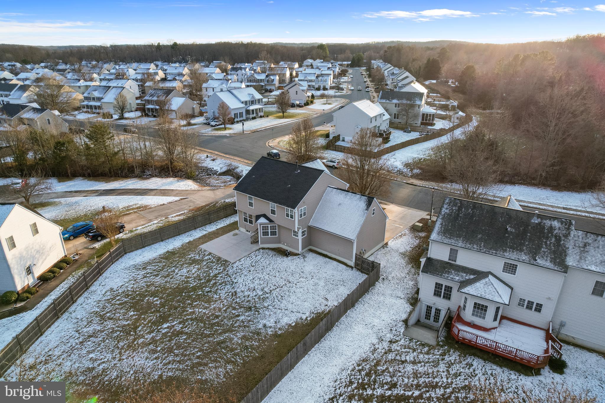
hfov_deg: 78.6
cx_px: 302
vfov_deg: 57.2
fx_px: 370
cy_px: 202
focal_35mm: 22
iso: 120
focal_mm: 8.38
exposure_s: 1/400
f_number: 2.8
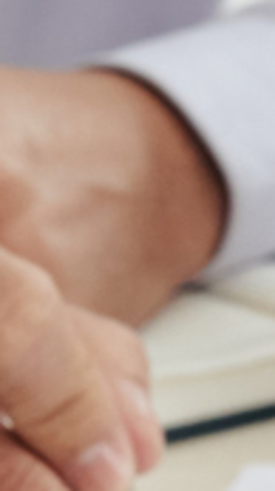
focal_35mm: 318
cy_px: 509
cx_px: 763
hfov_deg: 3.7
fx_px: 4132
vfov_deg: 6.8
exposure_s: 1/100
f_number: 8
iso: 800
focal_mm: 35
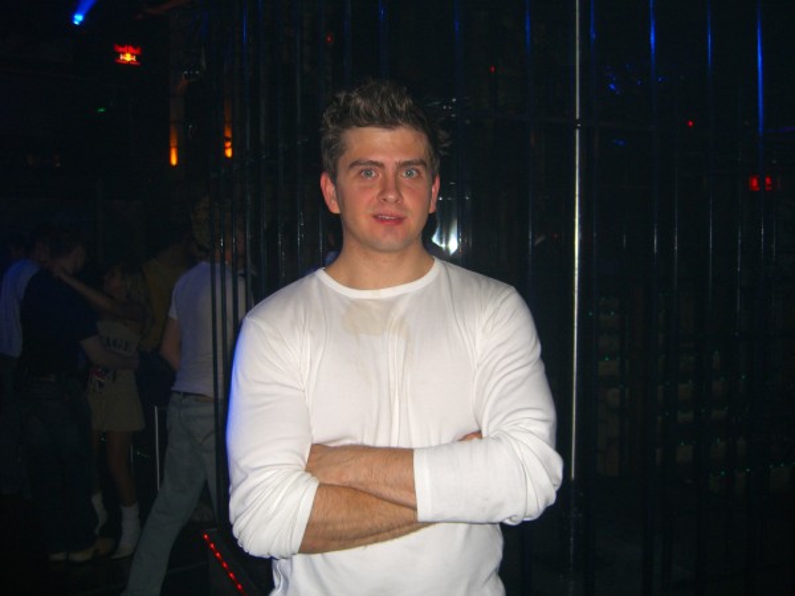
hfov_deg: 49.0
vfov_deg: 37.7
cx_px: 398
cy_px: 298
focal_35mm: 38
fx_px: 873
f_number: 2.8
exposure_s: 1/60
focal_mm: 7.9
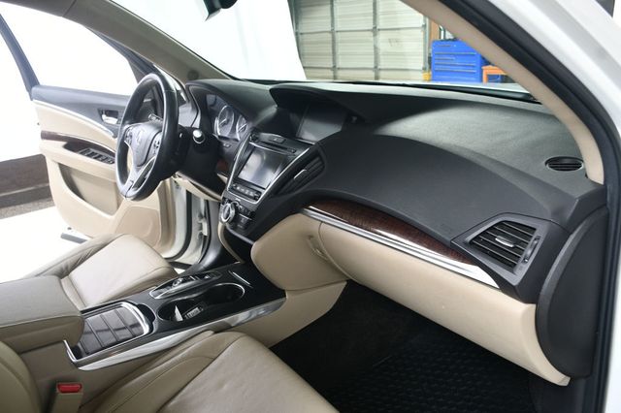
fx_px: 569
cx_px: 310
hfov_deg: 57.2
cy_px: 206
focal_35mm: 33
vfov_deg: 39.9
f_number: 5.6
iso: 100
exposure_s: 1/160
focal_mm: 22
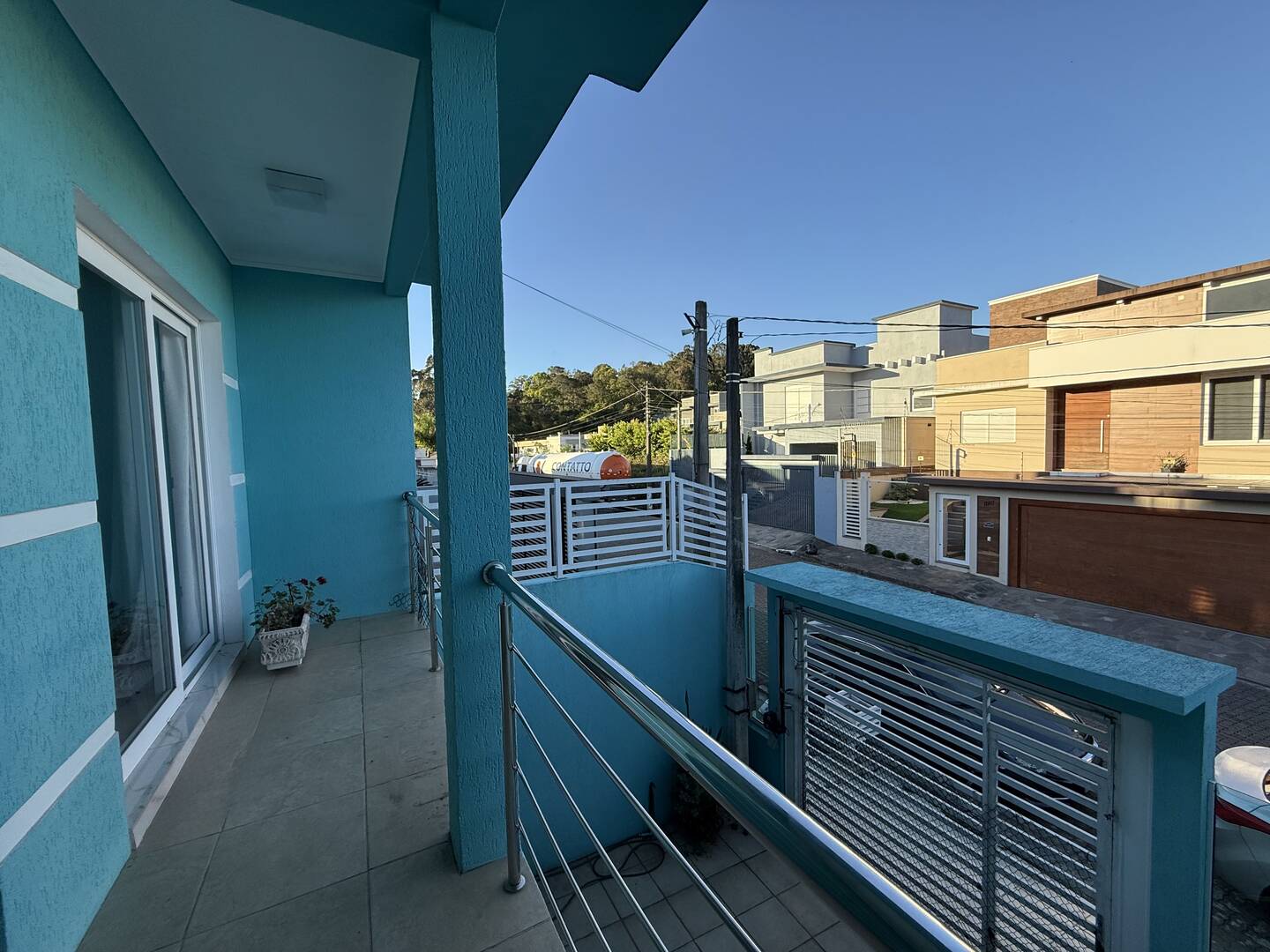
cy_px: 476
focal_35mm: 14
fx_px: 514
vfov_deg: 85.7
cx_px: 635
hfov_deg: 102.1
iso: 64
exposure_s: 1/734
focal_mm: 2.22
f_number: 2.2
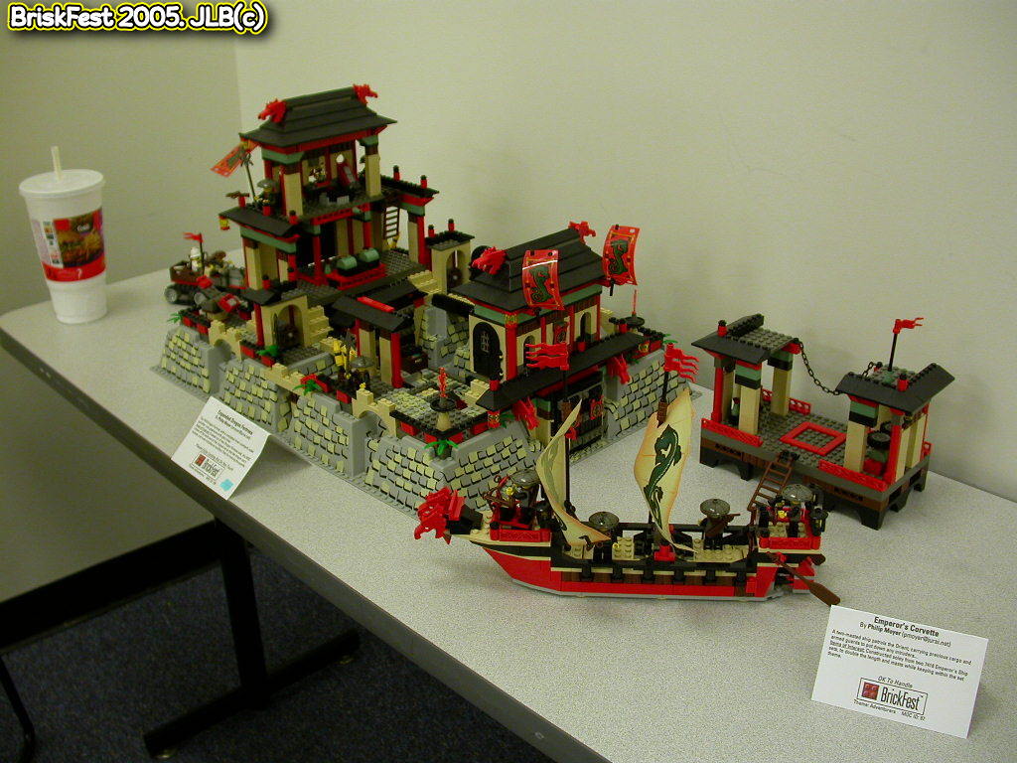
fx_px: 1116
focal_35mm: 38
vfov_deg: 37.7
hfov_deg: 49.0
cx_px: 508
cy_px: 382
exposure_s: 1/6.3
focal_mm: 7.85
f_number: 2.6
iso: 100
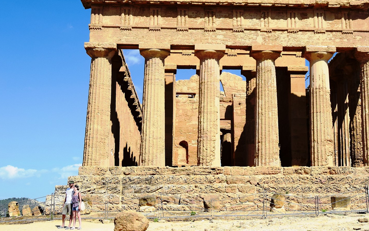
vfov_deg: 19.1
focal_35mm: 67
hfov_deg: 30.4
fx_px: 674
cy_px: 28
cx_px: 251
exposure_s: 1/250
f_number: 10
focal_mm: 26
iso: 400
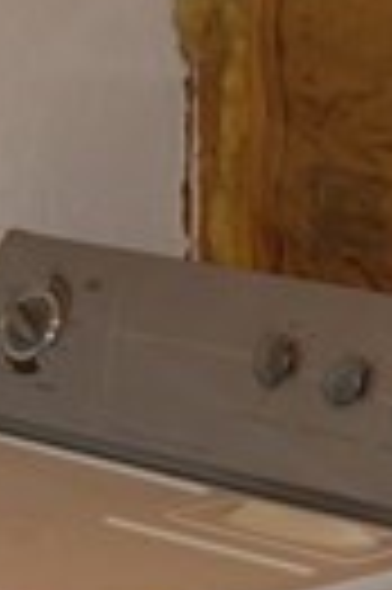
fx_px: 2734
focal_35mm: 167
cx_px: 430
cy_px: 441
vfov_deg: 12.3
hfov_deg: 8.1
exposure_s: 1/60
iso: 400
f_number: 3.5
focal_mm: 19
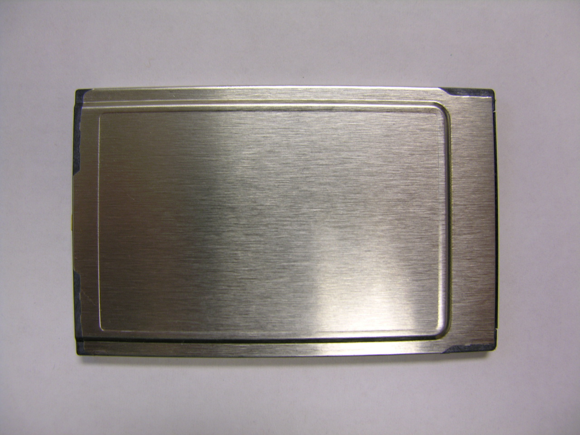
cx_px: 290
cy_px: 218
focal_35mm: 35
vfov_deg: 40.7
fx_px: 586
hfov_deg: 52.6
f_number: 2.8
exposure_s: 1/17.1
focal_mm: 8.9
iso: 50
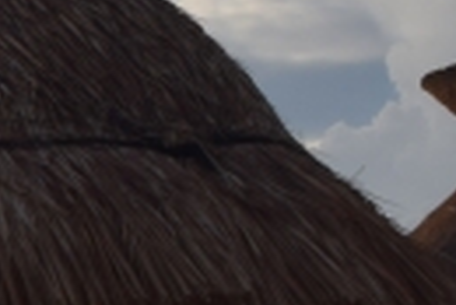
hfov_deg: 6.7
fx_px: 3297
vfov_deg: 5.3
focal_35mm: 260
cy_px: 249
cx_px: -1175
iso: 100
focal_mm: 22
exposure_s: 1/200
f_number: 10
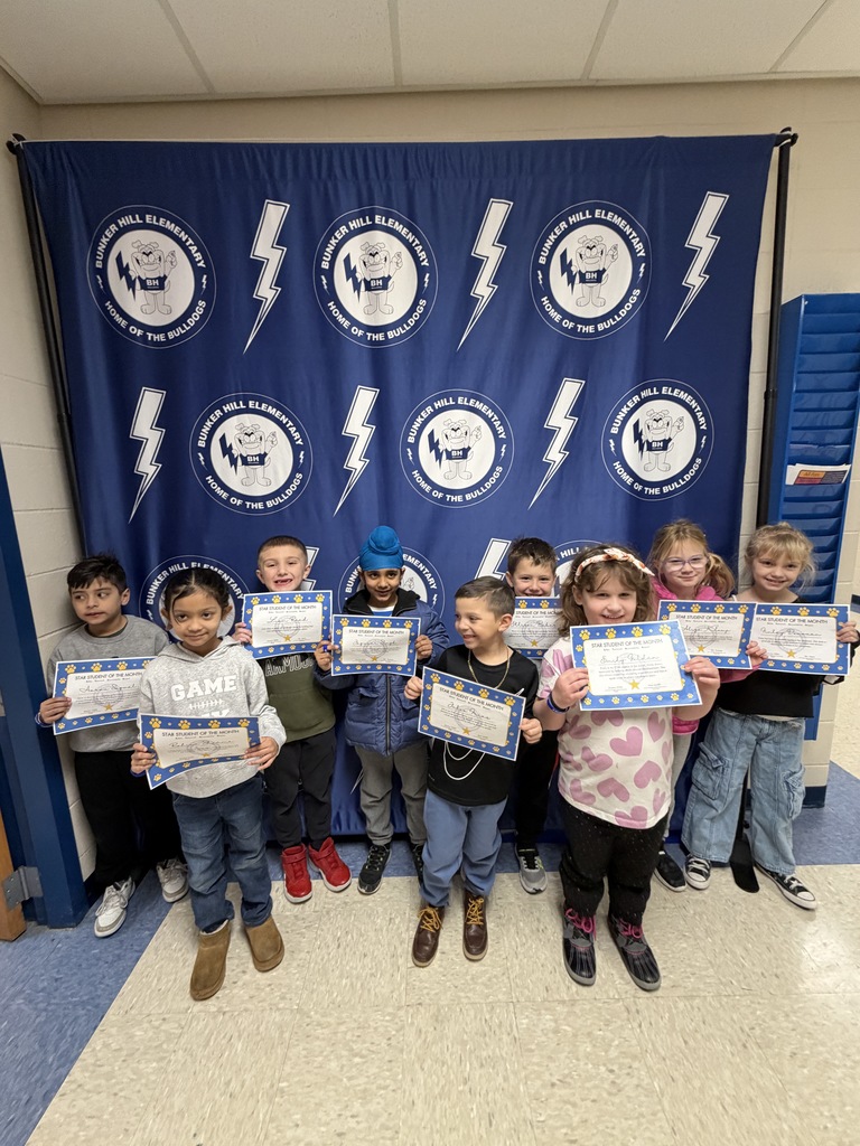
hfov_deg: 85.7
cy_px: 573
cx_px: 430
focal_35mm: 14
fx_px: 464
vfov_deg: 102.1
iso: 400
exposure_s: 1/59
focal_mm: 2.22
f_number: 2.2
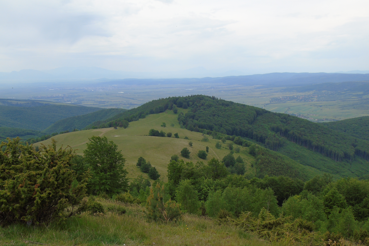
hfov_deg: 53.1
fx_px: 369
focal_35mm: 36
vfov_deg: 36.8
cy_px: 133
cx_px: 186
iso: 80
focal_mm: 6.1
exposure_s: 1/640
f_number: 3.8
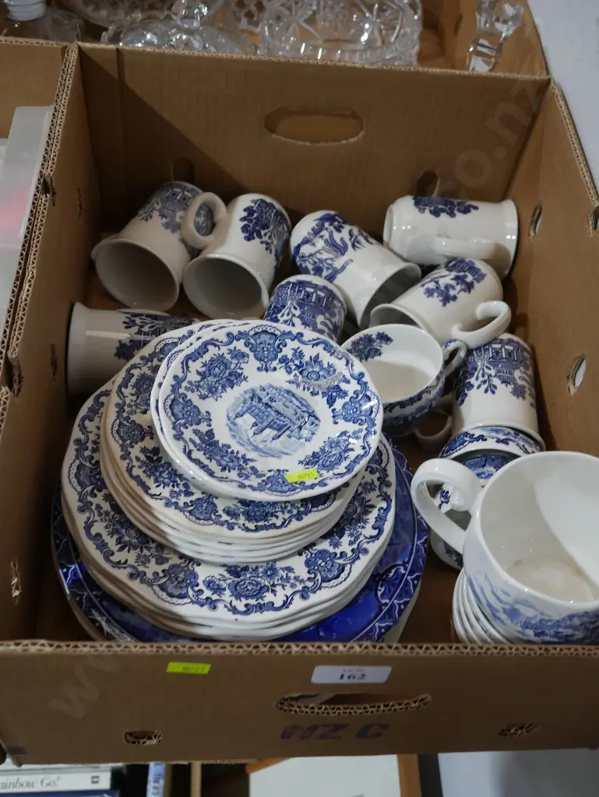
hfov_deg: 37.8
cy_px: 398
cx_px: 300
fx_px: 876
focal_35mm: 38
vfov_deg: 49.0
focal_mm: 19
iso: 800
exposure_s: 1/60
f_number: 4.1
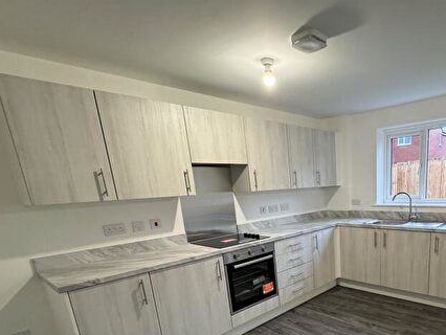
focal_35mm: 23
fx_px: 297
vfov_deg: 55.4
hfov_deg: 69.7
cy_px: 260
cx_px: 327
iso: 320
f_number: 2.2
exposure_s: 1/73
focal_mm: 2.22
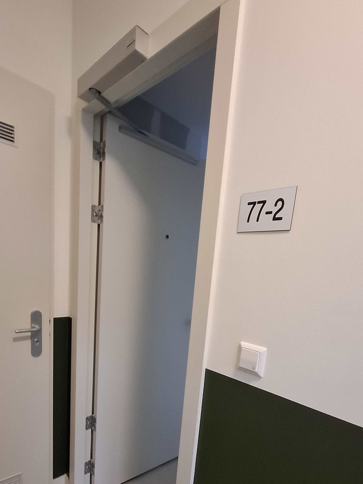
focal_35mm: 19
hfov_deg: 68.7
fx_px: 266
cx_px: 177
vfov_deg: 81.9
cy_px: 321
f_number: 2.2
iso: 200
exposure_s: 1/25
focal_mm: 1.74
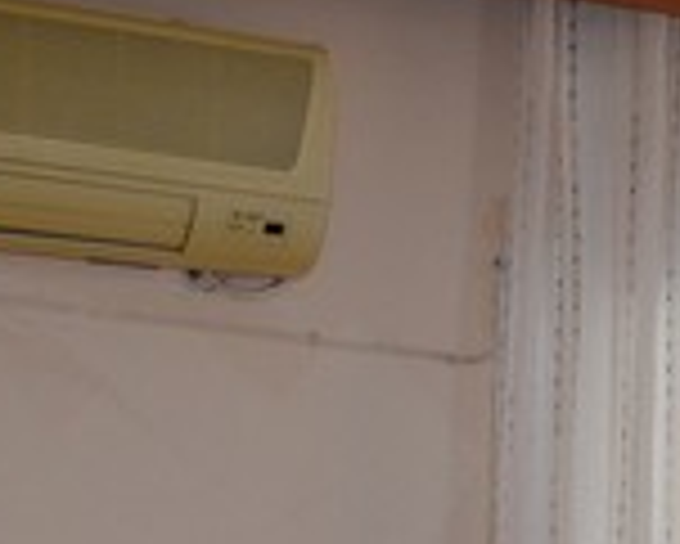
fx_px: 2396
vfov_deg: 12.0
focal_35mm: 119
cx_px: 959
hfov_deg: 15.2
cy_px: 962
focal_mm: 18
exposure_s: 1/200
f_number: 5.6
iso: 1000
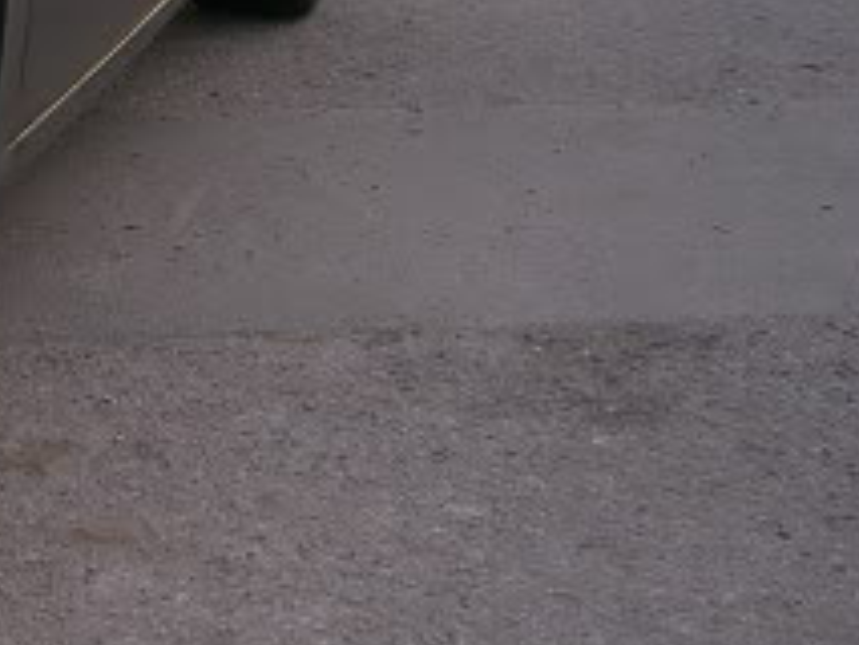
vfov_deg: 15.1
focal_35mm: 96
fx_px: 2384
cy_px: -40
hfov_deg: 19.6
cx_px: -60
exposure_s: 1/30
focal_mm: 6.1
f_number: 2.9
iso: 50
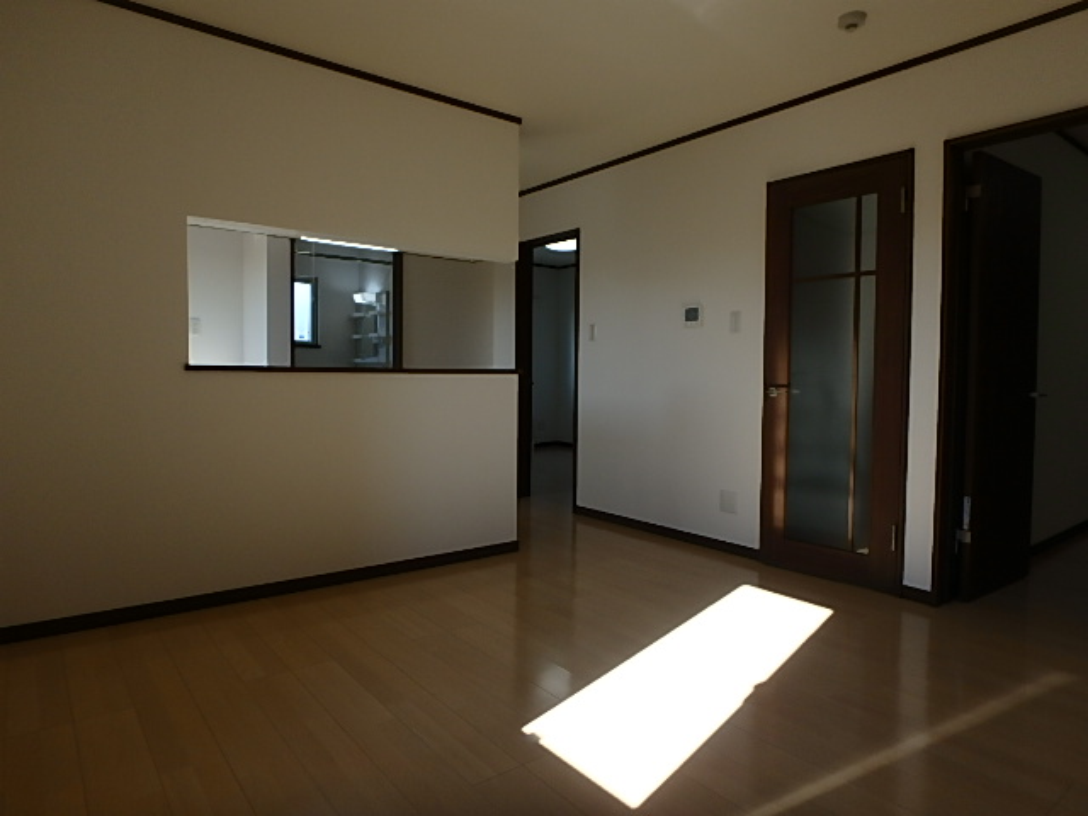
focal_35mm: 21
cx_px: 544
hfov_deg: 79.0
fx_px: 660
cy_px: 408
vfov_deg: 63.4
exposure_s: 1/200
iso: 125
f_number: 3.5
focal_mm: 3.7
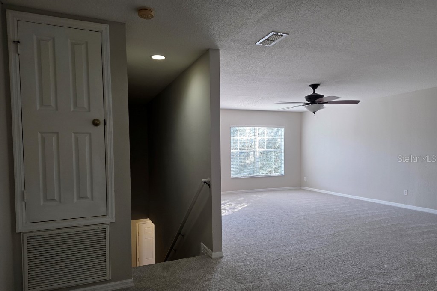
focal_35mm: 24
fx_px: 291
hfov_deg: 73.8
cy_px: 158
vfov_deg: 53.0
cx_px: 219
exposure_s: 1/120
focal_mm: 6.3
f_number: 1.7
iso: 100
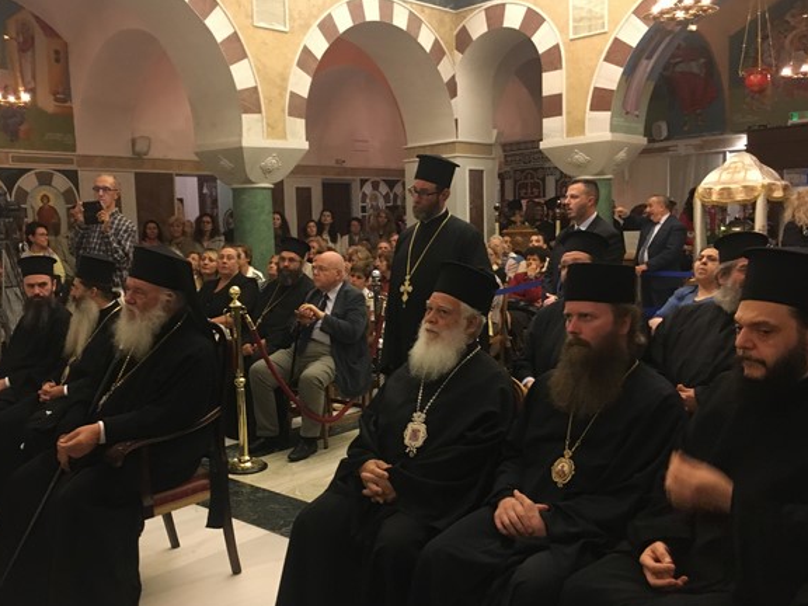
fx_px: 794
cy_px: 307
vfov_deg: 41.8
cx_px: 342
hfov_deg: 53.7
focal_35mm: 34
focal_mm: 4.15
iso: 200
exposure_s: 1/17
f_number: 2.2
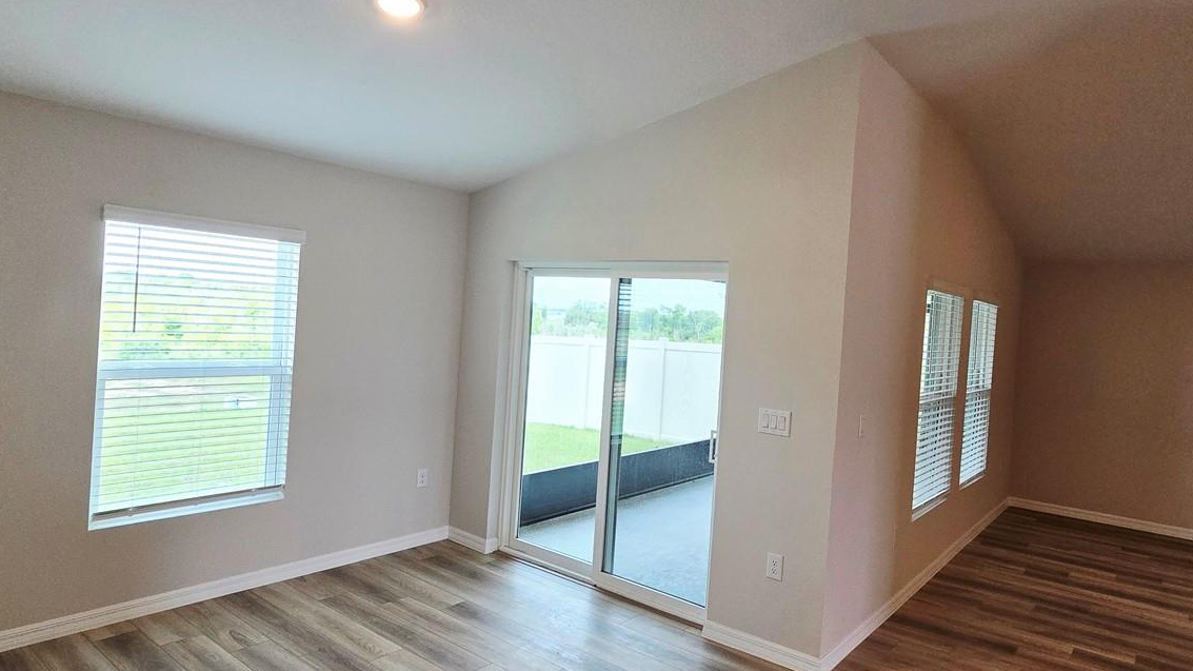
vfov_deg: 55.8
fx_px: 633
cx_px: 678
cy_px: 323
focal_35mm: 20
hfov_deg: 86.1
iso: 80
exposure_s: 1/120
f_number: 2.2
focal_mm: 2.2
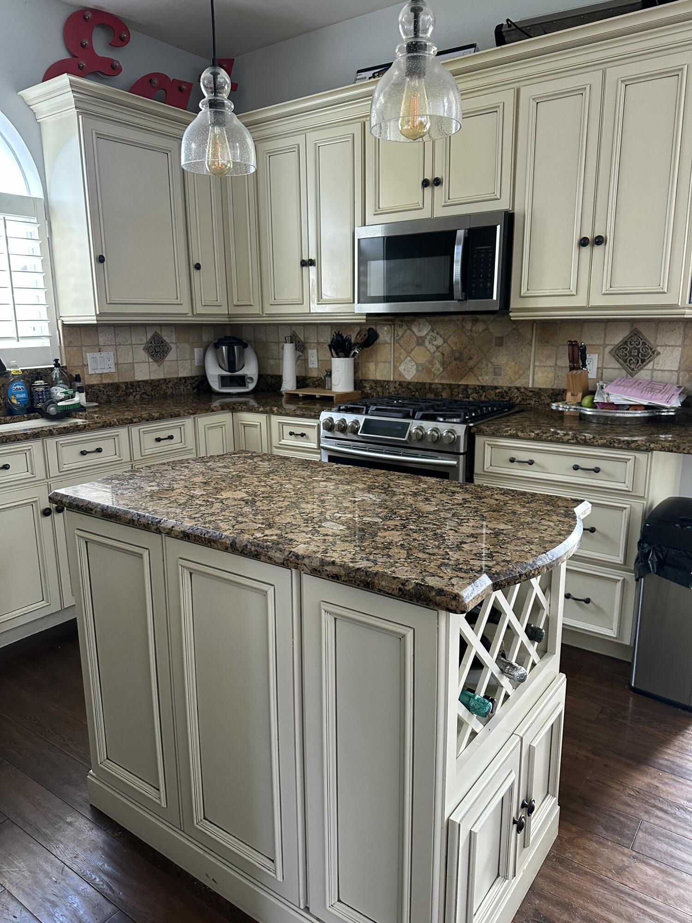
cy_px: 462
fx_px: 640
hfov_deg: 56.8
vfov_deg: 71.6
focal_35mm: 24
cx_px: 346
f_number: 1.78
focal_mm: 6.86
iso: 320
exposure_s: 1/60
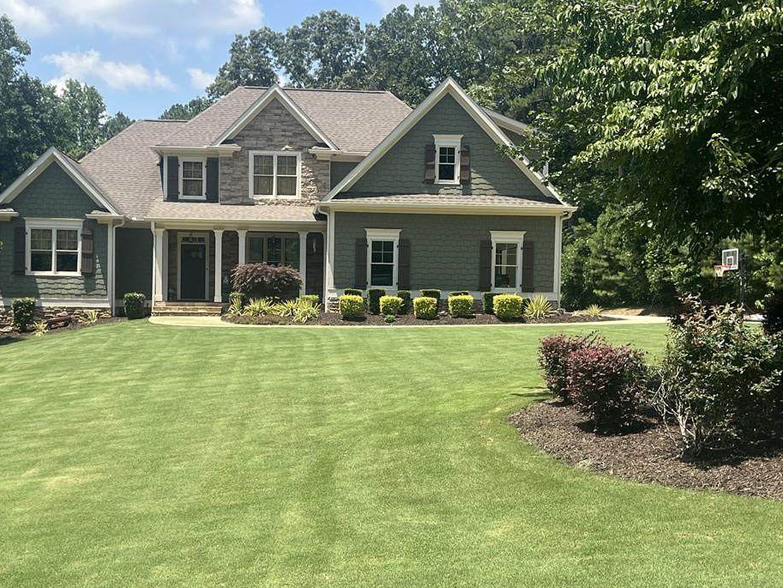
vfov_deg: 31.5
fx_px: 1041
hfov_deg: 41.2
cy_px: 311
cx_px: 363
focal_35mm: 46
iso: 50
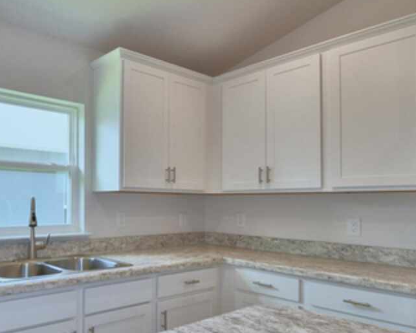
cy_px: 196
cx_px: 89
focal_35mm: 28
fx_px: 345
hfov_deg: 57.9
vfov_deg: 51.3
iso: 200
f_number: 4.5
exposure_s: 1/50
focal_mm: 10
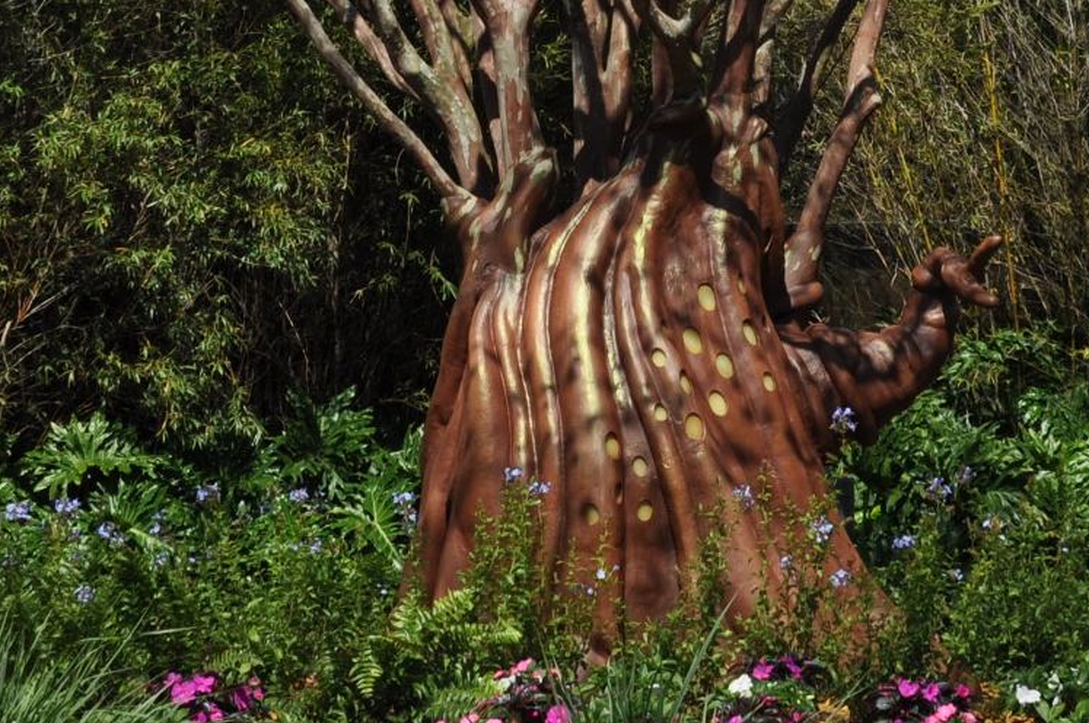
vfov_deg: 14.0
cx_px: 578
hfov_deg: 21.9
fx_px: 2810
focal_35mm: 93
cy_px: -270
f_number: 8
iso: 200
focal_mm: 18
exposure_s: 1/640
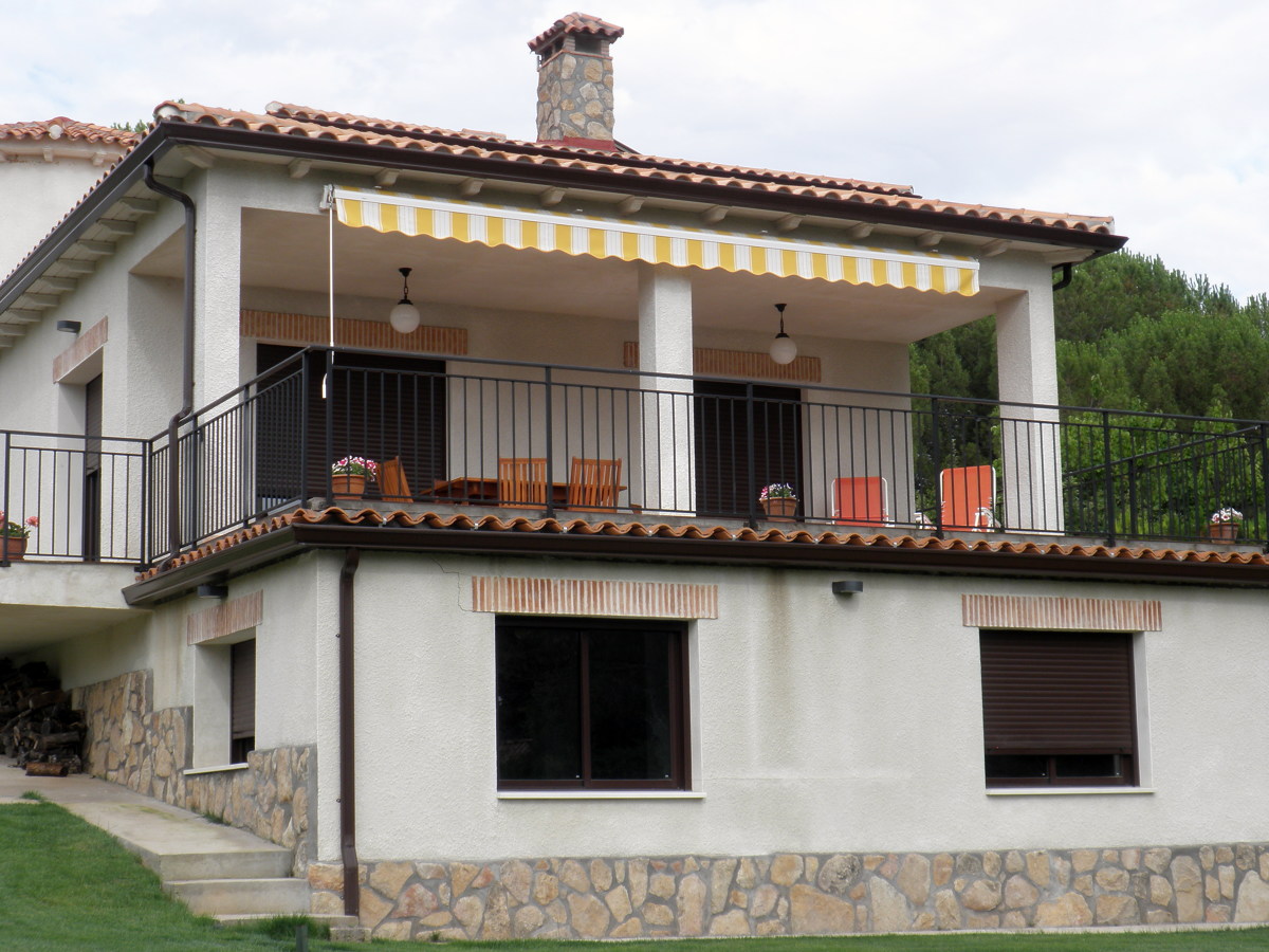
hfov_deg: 30.3
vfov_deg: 22.9
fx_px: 2346
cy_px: 476
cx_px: 634
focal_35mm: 64
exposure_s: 1/160
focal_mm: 11.2
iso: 64
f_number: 4.6
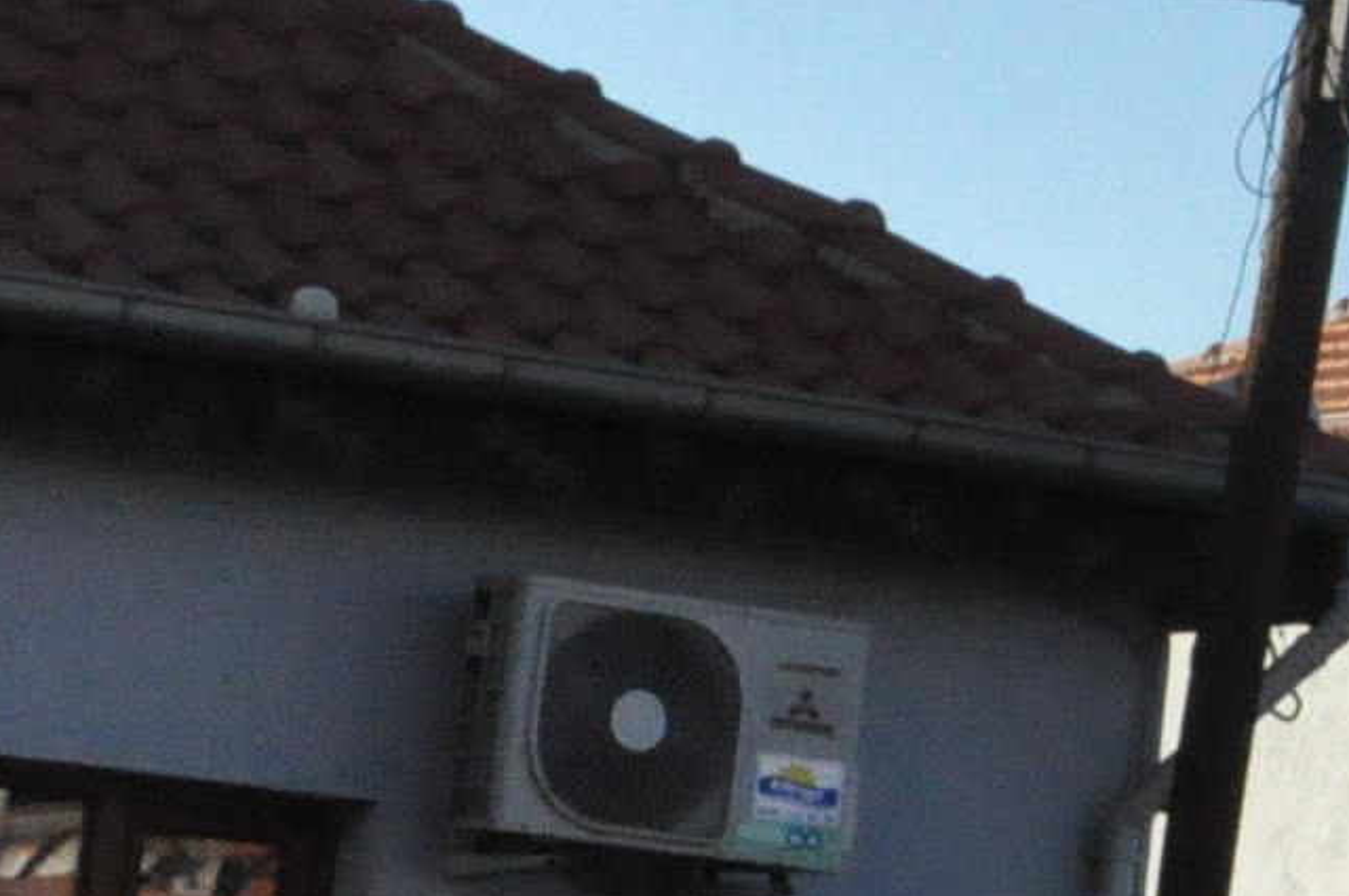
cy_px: 679
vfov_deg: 6.5
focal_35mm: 211
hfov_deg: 9.5
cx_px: 1886
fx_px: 7897
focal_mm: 28
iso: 3200
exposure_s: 1/1250
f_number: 18
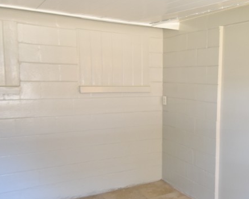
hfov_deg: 46.8
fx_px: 273
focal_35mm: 37
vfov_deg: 40.1
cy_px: 110
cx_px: 194
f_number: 3.5
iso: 800
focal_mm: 10
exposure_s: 1/15
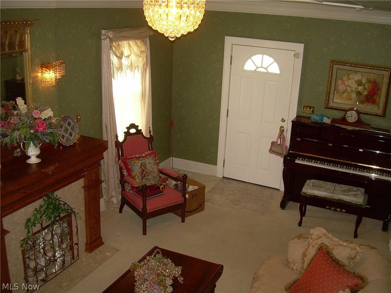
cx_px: 196
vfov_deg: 37.7
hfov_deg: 49.0
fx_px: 429
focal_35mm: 38
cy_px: 146
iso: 141
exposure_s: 1/60
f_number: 2.8
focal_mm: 6.3
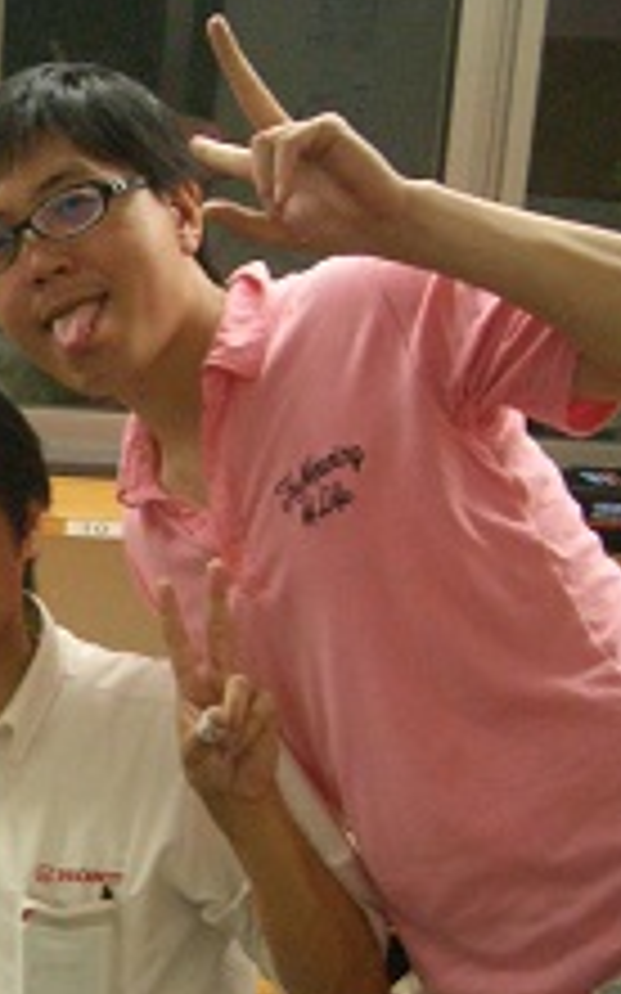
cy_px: 765
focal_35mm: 86
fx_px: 2330
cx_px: -500
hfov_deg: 13.6
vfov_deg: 23.8
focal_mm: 5.8
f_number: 2.6
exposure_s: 1/30
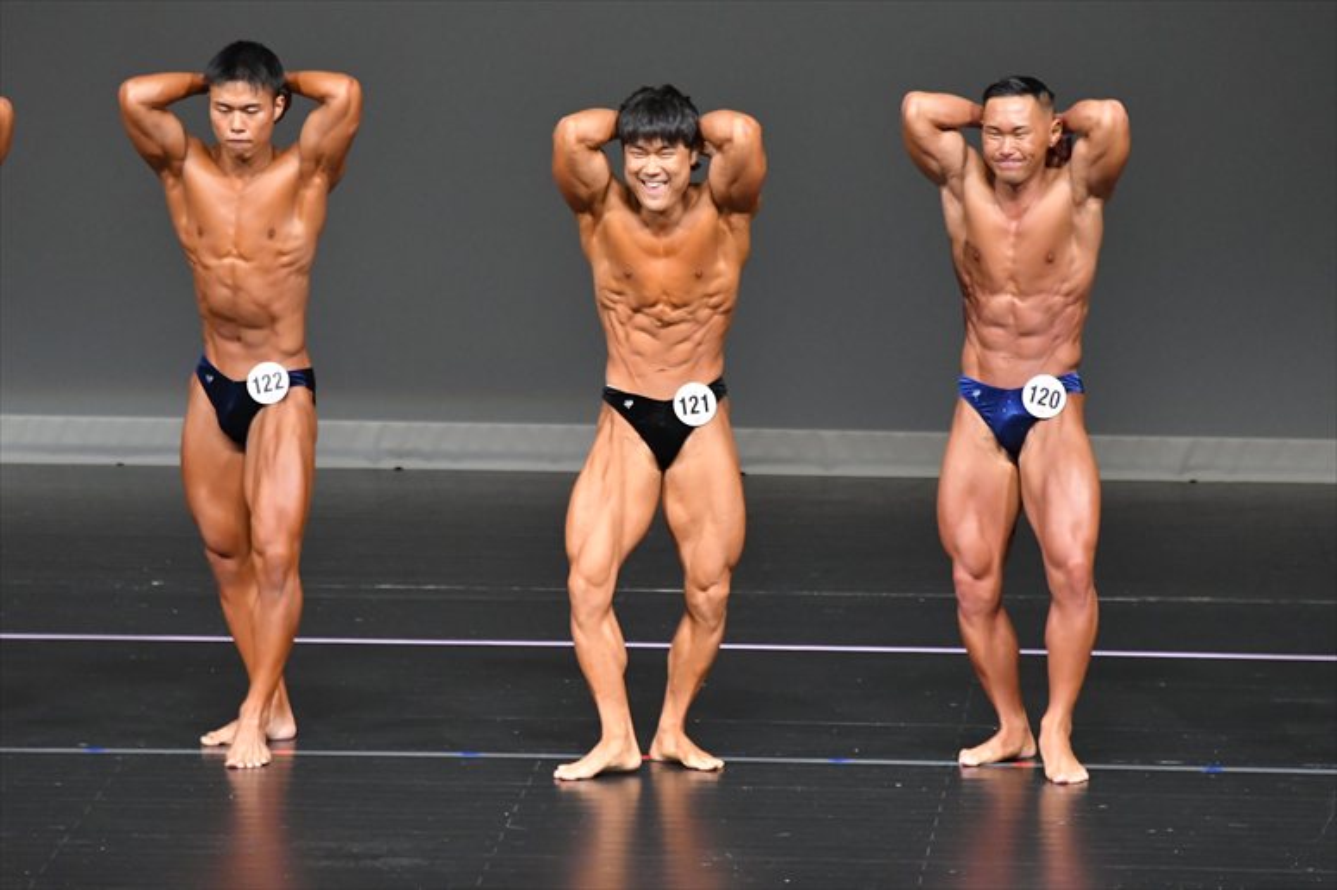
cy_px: 445
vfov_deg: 4.4
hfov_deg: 6.5
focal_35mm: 315
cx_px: 668
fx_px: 11693
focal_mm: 210
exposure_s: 1/400
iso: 5000
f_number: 5.6
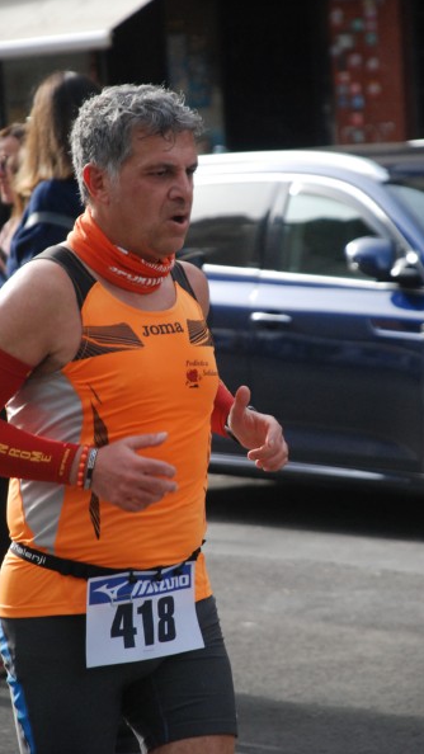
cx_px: 225
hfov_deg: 7.6
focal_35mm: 159
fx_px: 3179
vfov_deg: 13.5
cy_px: 374
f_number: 5.6
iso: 1000
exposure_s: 1/640
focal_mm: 100
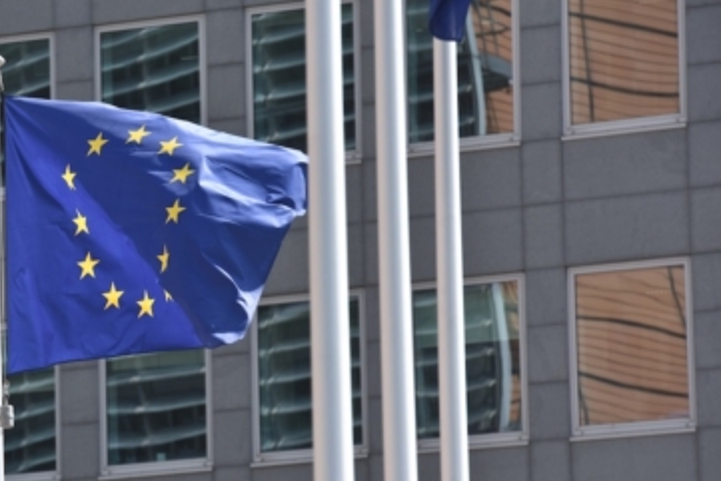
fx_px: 6652
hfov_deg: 6.2
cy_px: 303
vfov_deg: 4.1
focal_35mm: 332
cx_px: 134
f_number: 5.6
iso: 200
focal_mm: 200
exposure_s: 1/320
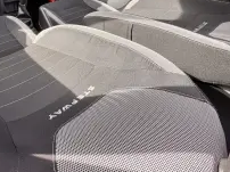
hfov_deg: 60.9
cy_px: 47
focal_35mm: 25
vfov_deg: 52.8
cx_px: 32
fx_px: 166
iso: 50
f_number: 2.2
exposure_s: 1/99
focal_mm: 2.22
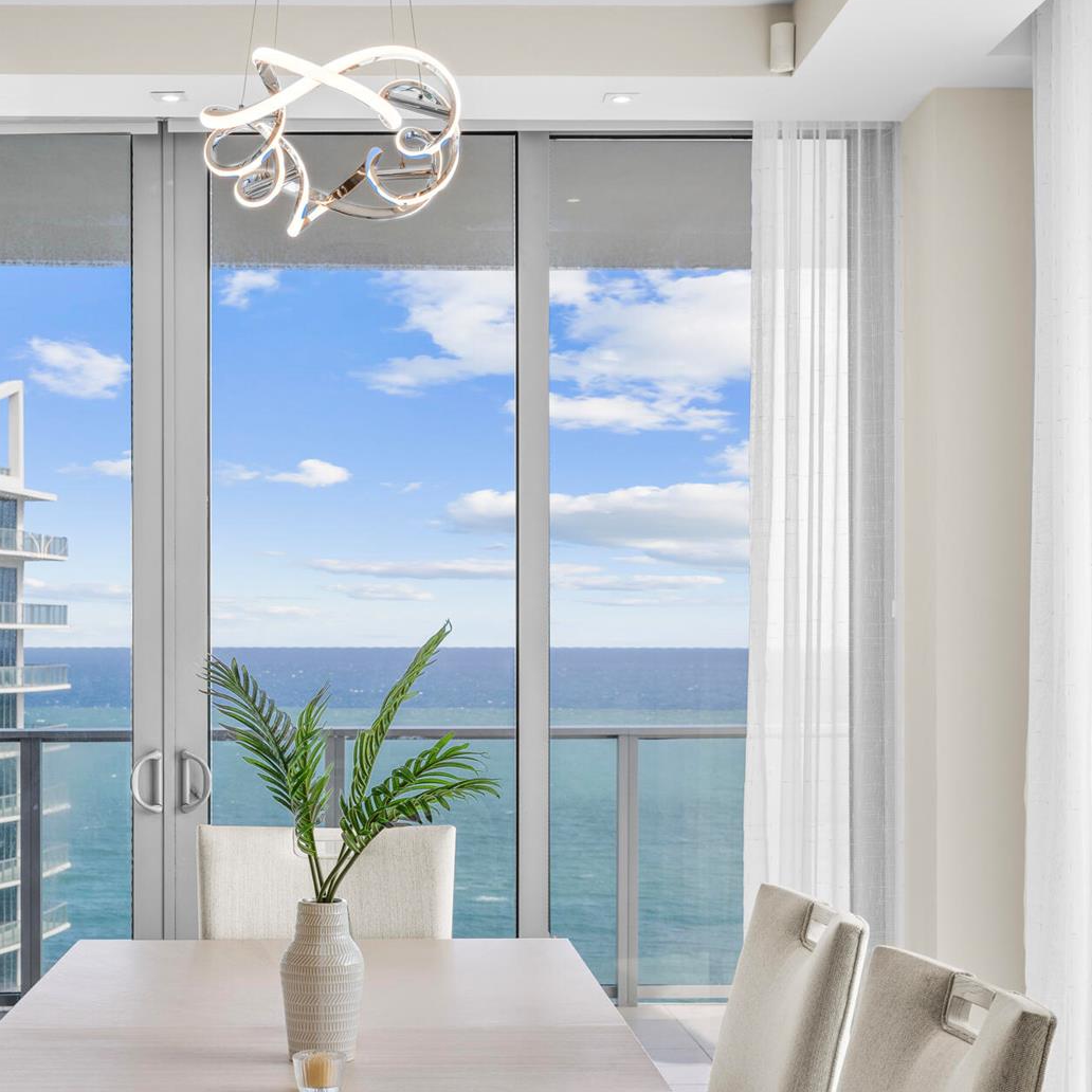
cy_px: 613
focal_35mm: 59
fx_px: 2106
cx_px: 405
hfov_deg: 29.0
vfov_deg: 29.0
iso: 64
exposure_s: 1/15
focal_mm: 35
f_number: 8
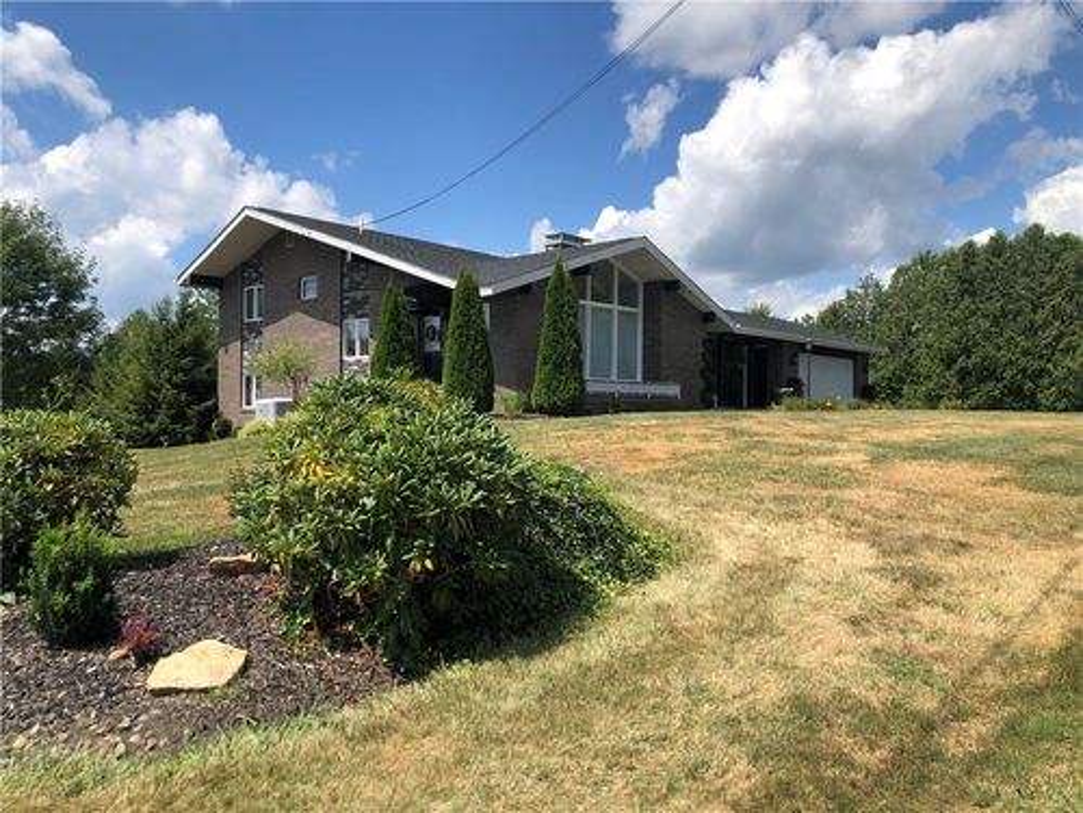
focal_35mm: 28
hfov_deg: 63.4
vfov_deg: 49.7
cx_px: 542
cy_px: 406
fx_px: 876
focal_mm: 3.99
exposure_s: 1/2208
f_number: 1.8
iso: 20
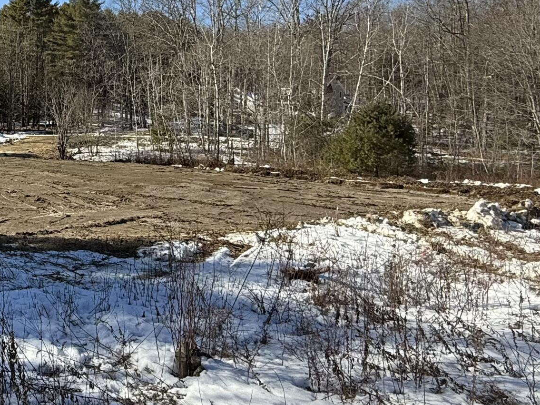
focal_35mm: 37
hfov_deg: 43.3
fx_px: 577
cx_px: 4
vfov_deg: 37.9
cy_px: 116
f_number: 2.2
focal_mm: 2.22
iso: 50
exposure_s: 1/1431
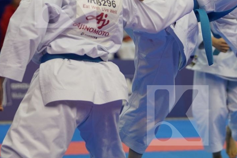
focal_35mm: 284
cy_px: -2
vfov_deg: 4.8
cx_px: 178
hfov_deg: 7.2
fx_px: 1869
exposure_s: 1/500
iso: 1000
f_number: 2.8
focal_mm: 113
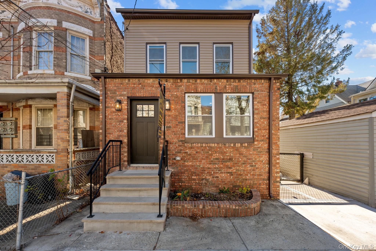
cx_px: 188
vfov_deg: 81.2
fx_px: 146
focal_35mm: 14
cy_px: 126
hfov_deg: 104.3
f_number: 10
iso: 320
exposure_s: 1/125
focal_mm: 14
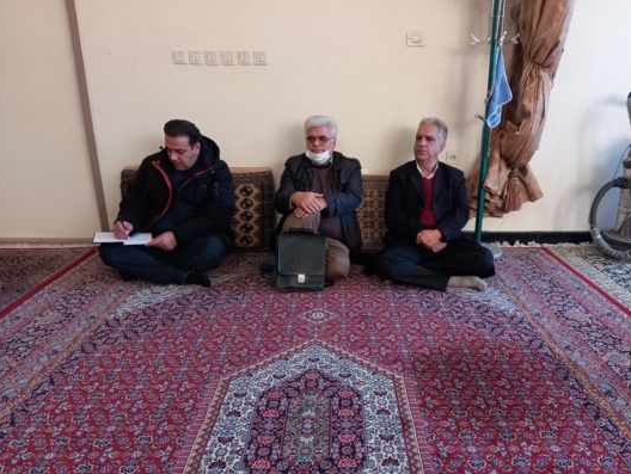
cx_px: 344
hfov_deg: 61.5
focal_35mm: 29
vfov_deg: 48.1
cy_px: 272
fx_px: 529
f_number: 2
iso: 200
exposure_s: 1/33.3
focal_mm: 4.6
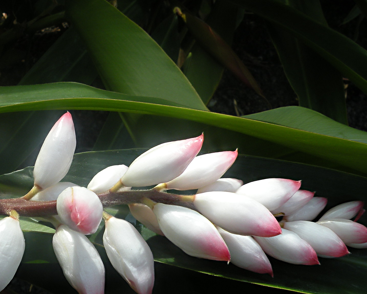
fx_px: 478
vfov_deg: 34.1
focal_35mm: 44
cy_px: 159
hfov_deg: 41.1
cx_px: 103
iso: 64
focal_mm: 4.7
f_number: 4.5
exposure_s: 1/135
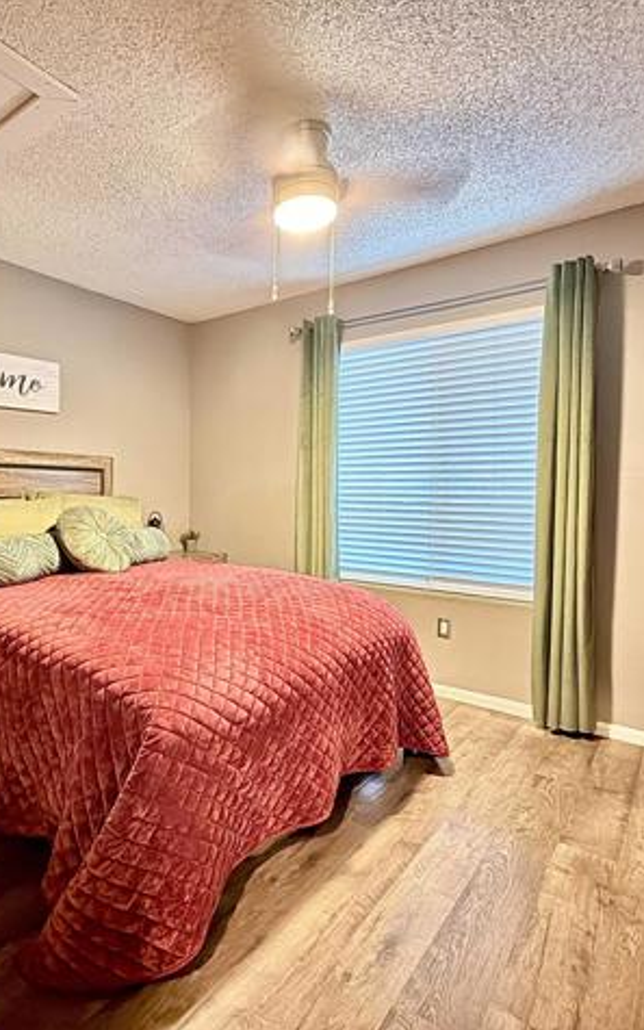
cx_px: 212
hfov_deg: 58.3
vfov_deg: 85.1
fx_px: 561
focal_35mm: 20
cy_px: 514
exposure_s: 1/20
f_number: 2.2
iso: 1000
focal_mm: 2.22
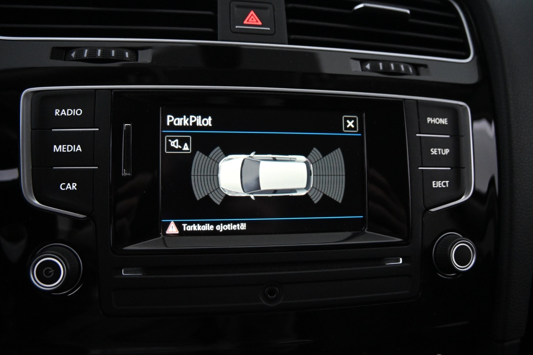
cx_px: 266
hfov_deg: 27.0
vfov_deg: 18.2
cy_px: 178
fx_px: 1110
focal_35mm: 75
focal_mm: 50
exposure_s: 1/100
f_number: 6.3
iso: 5000
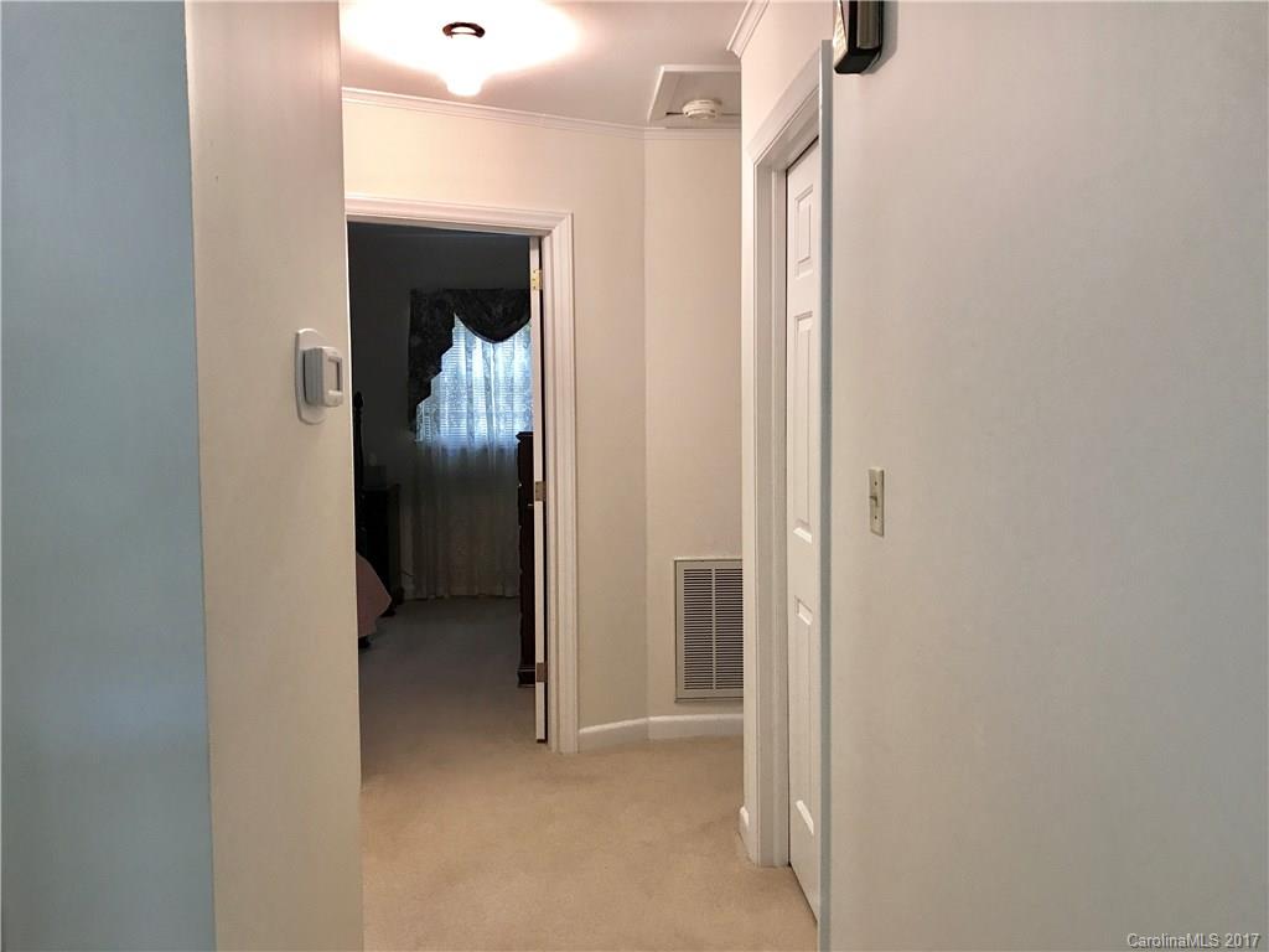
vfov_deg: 49.7
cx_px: 634
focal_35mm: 28
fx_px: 1026
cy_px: 476
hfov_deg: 63.4
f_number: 1.8
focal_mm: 3.99
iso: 40
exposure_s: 1/15
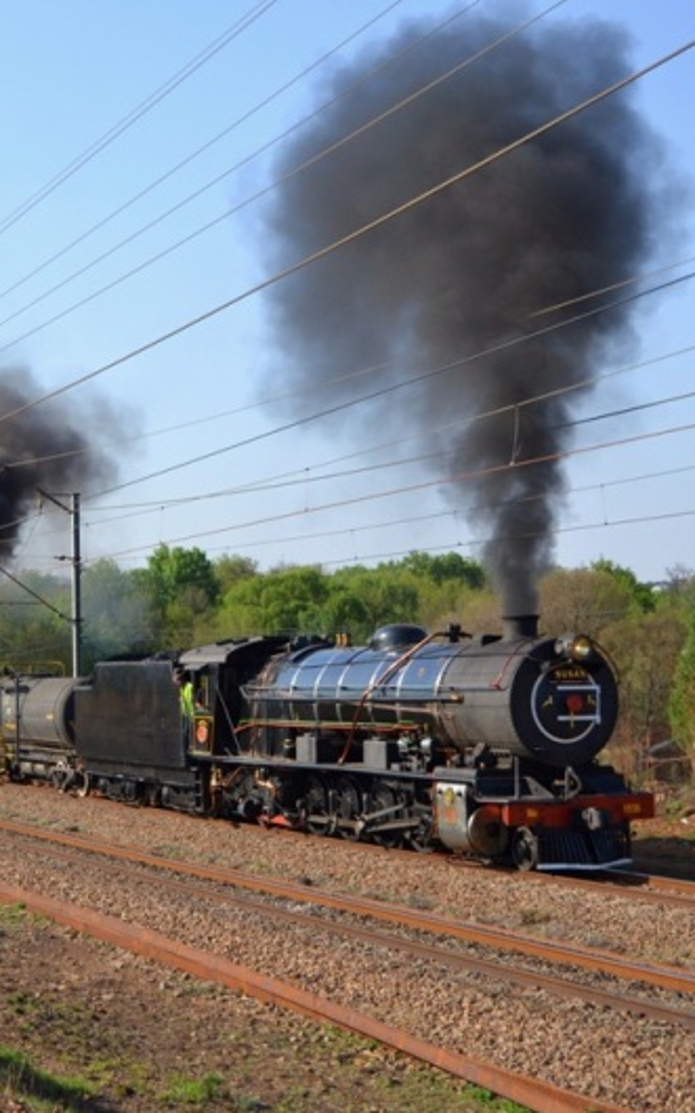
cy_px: 556
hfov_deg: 21.5
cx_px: 185
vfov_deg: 34.0
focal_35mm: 60
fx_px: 1819
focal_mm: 26
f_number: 4.5
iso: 200
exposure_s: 1/1000
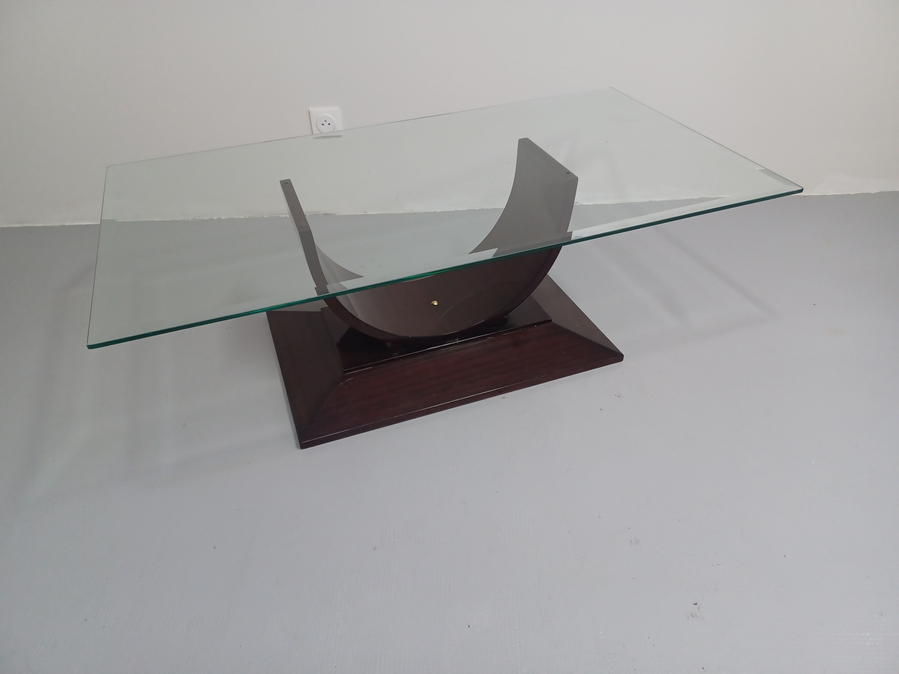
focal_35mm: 25
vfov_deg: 54.9
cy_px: 337
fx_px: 649
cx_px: 450
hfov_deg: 69.4
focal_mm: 4.6
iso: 400
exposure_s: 1/25
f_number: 1.8
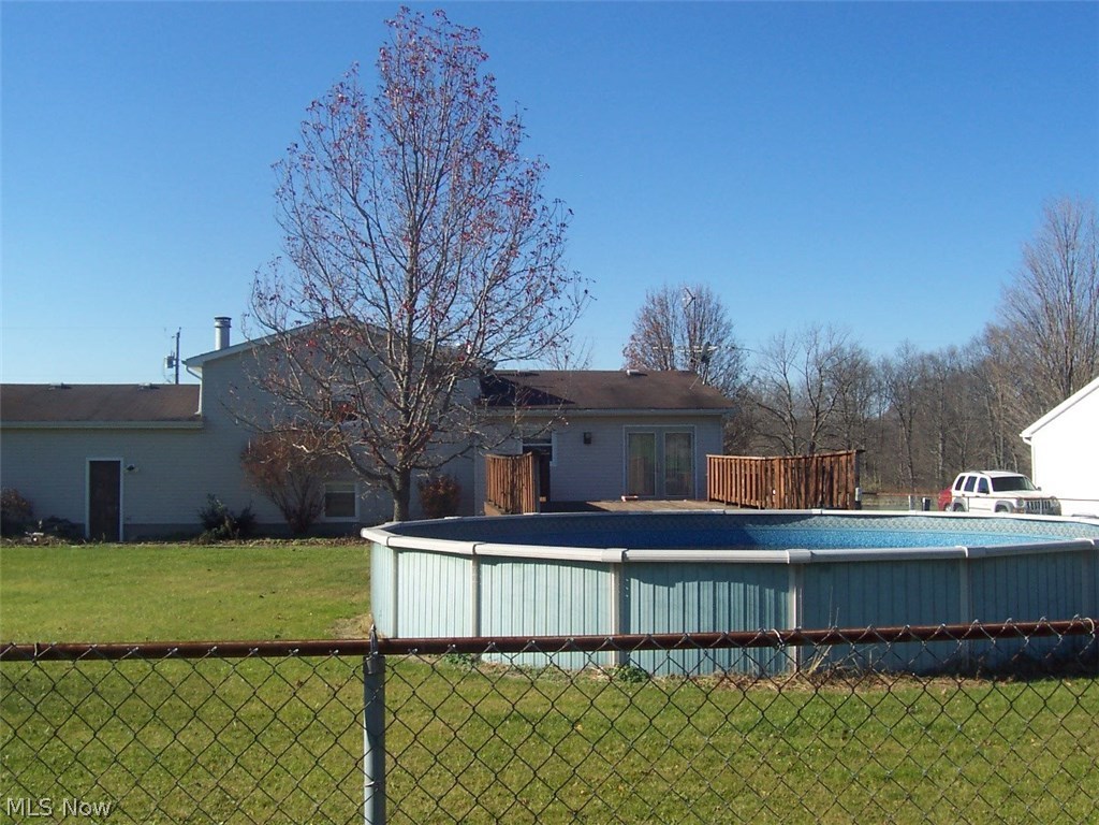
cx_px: 550
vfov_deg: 38.7
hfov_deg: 50.1
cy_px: 412
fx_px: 1175
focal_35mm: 37
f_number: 5.6
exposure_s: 1/500
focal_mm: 5.6
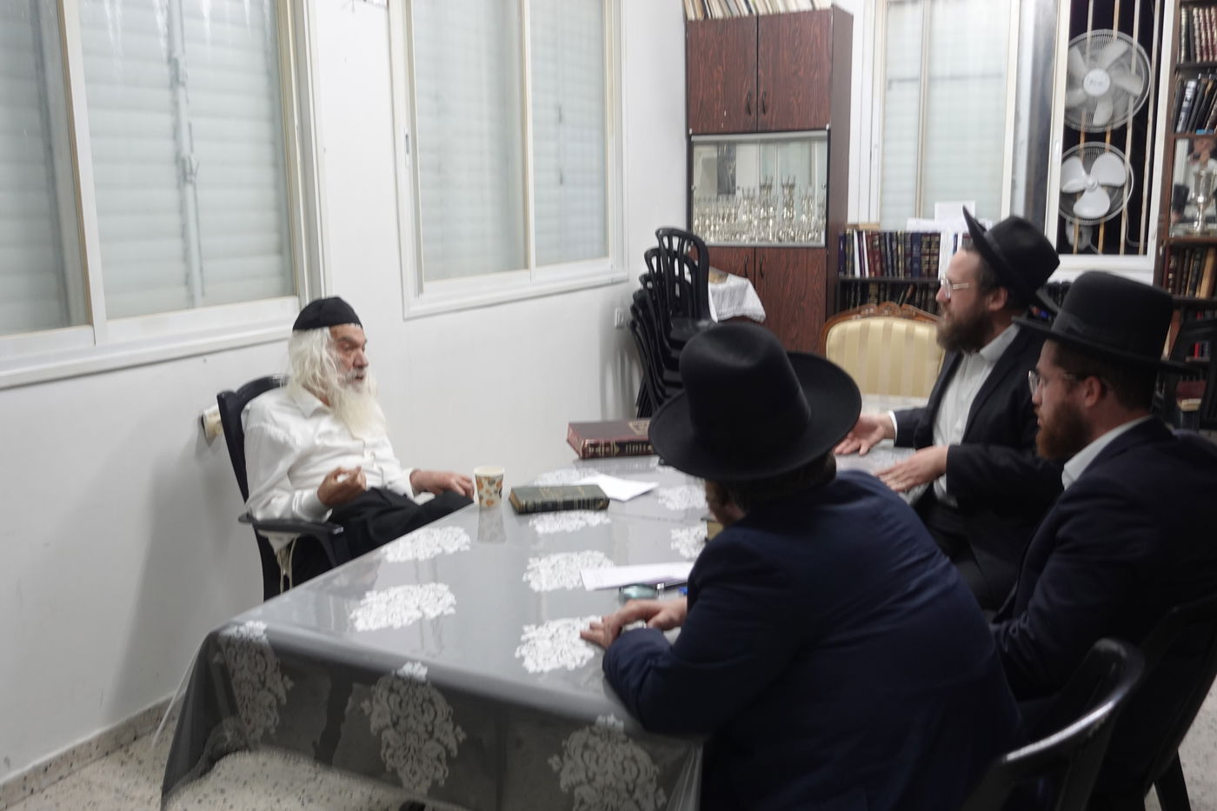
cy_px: 406
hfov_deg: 55.8
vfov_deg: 38.9
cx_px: 608
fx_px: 1149
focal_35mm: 34
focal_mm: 12.93
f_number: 2.8
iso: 320
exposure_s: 1/40
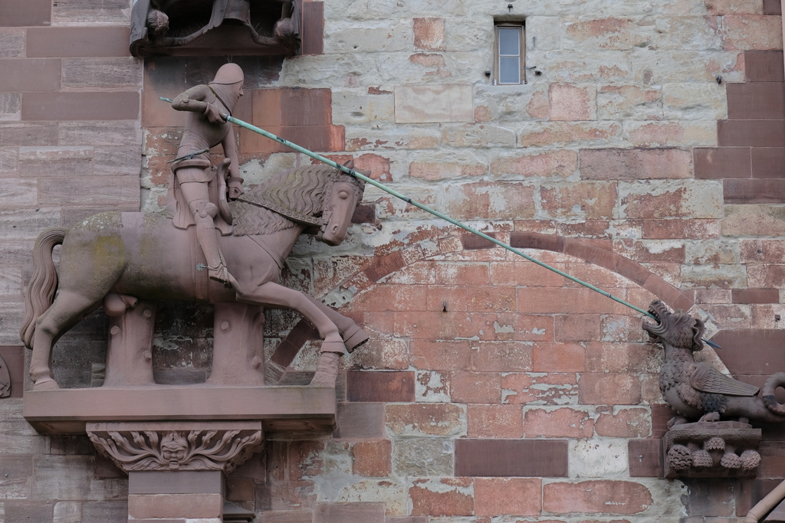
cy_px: 262
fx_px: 2290
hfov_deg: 19.5
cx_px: 392
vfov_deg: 13.0
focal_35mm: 105
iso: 640
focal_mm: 70
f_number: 5.6
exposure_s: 1/550
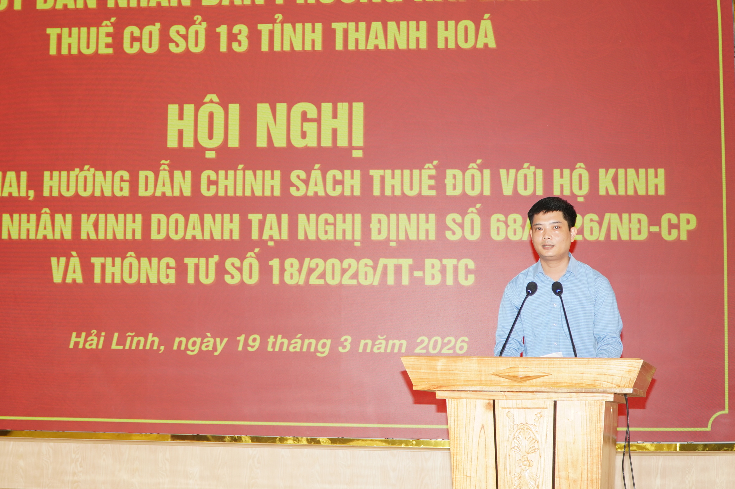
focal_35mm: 56
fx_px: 1142
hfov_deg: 35.5
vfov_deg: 24.1
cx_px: 284
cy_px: 219
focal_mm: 30
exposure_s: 1/60
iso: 250
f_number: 4
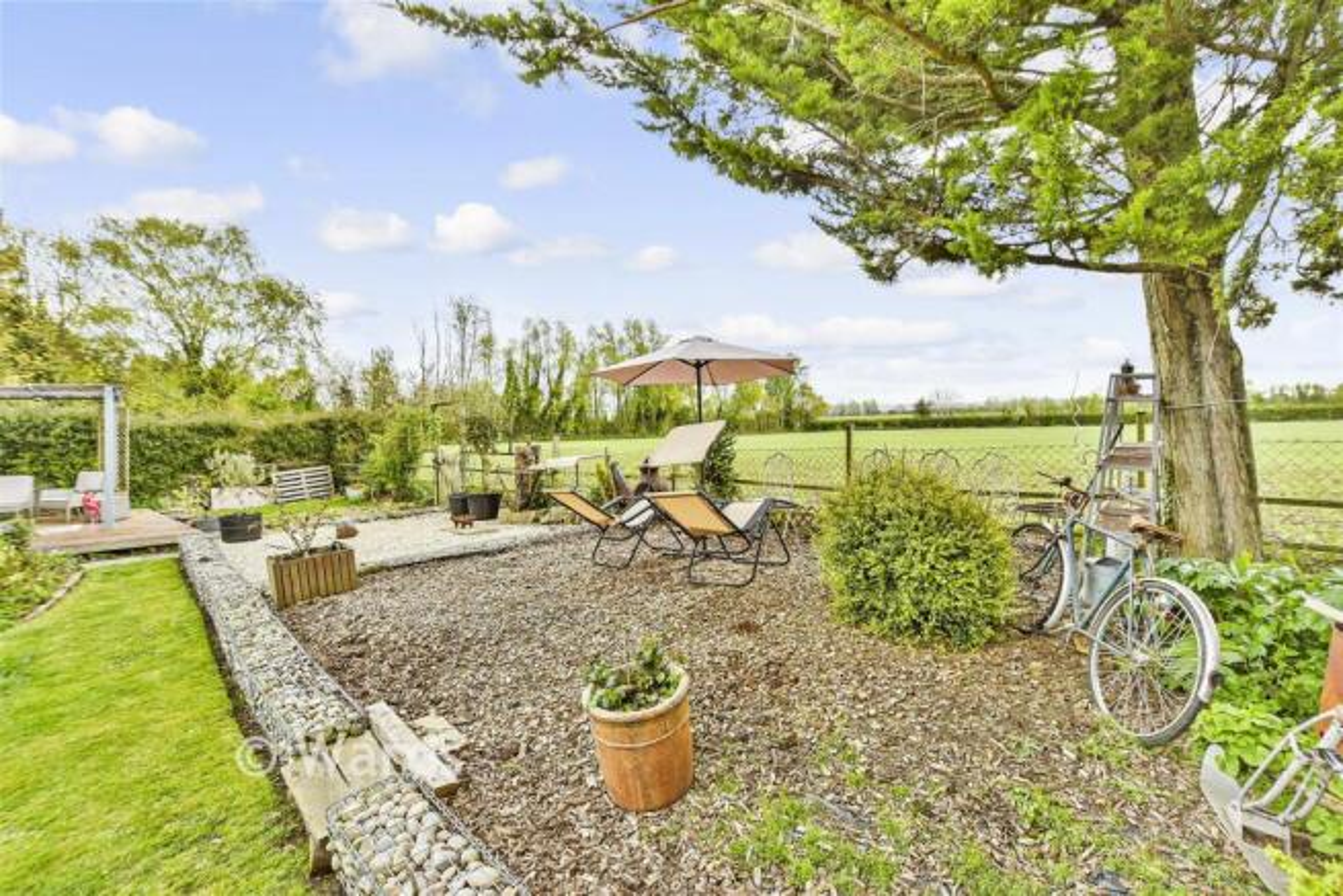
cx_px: 672
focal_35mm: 15
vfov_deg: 77.4
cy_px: 448
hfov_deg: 100.4
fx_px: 560
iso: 500
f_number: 7.1
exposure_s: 1/200
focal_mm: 10
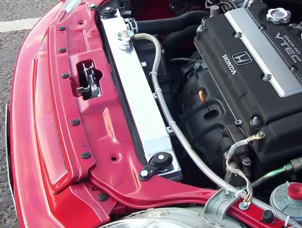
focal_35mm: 73
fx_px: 638
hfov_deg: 26.3
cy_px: 67
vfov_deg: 20.1
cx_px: 230
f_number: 2.73
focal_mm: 5.77
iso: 100
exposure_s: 1/78.4
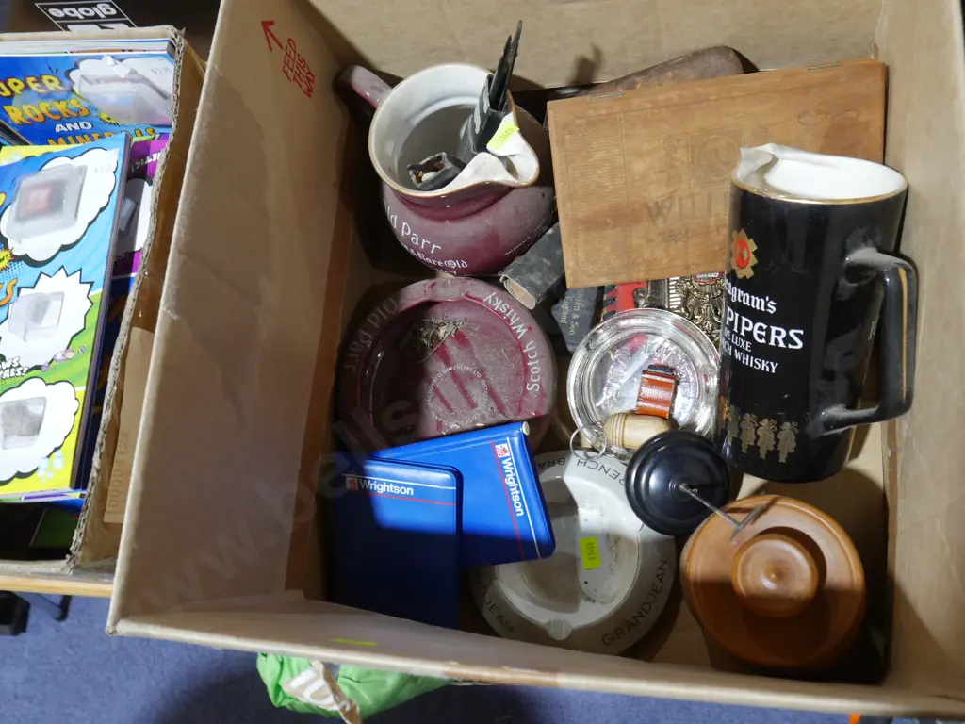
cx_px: 482
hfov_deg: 54.0
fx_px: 948
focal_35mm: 34
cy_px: 362
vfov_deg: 41.8
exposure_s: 1/60
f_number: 5.6
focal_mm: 17
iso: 800
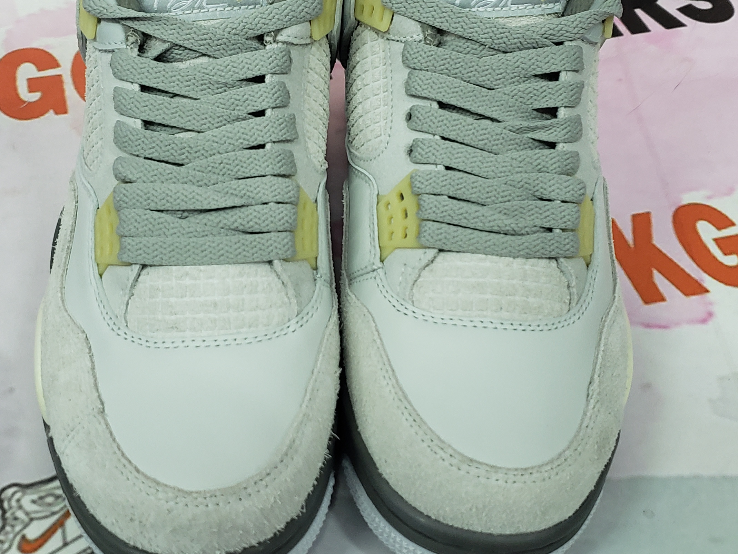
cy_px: 228
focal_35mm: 49
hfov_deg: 38.9
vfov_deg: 29.6
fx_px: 1045
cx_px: 375
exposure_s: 1/100
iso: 160
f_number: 1.5
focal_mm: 4.3
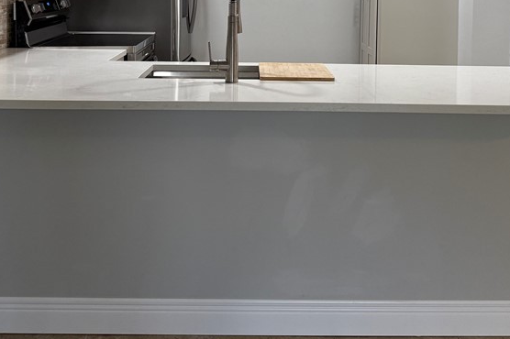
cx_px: 274
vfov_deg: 27.7
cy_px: 11
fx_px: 651
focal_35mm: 46
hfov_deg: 42.7
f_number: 1.78
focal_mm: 6.76
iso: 250
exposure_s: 1/120
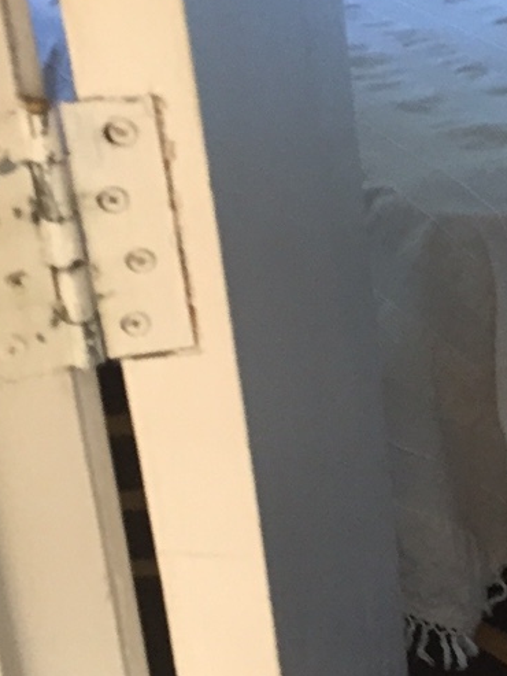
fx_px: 1874
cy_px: 265
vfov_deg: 20.4
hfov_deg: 14.1
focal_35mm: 96
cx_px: 829
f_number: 2.2
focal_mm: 4.15
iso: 160
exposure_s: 1/33
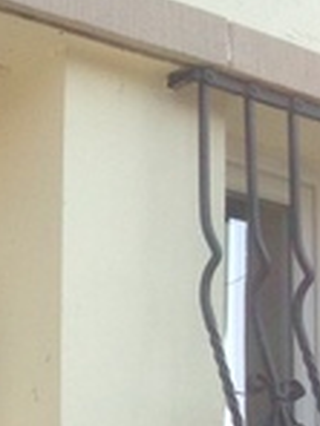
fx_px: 2108
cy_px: 639
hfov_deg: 8.1
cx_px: -430
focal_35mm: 171
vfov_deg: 11.1
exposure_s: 1/497
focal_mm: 4.13
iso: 50
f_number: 2.4
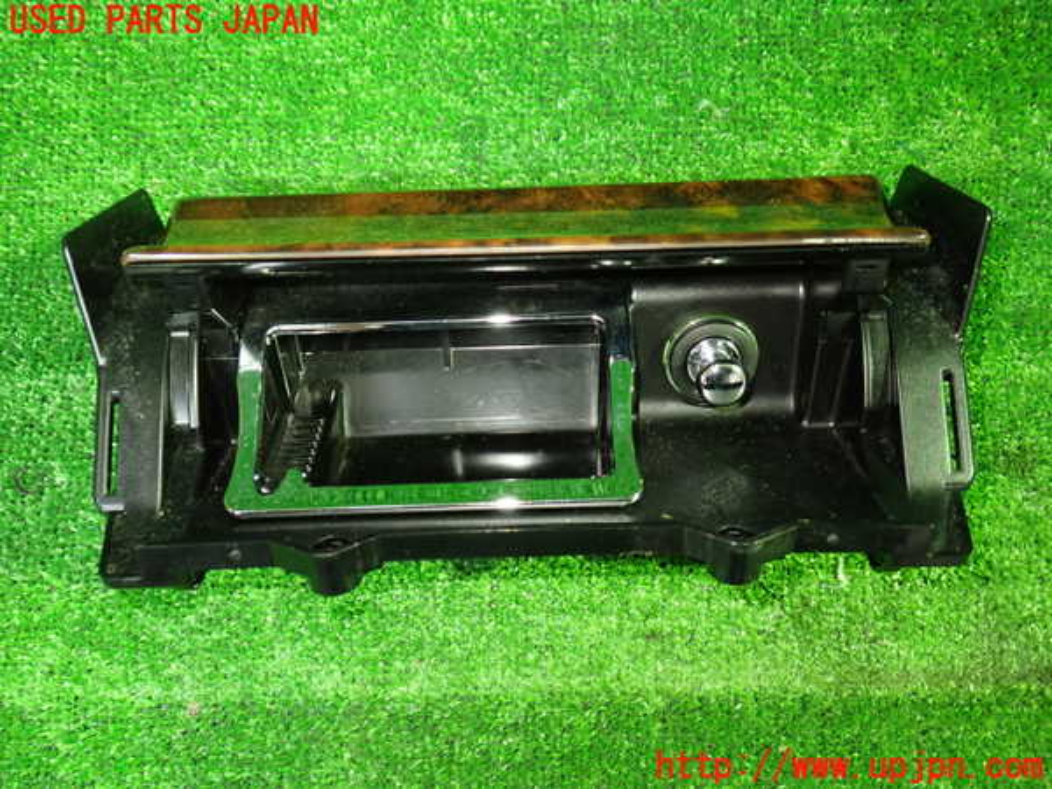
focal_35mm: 30
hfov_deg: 60.0
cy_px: 394
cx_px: 526
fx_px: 912
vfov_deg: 46.8
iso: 800
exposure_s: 1/20
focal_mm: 5.4
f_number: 2.3
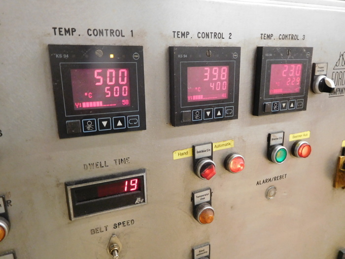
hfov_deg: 69.4
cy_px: 130
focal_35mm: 25
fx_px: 249
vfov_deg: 54.9
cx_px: 172
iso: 400
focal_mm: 4.5
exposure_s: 1/10
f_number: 3.4
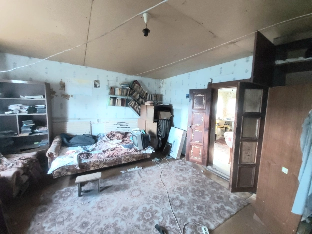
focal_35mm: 12
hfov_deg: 110.5
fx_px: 108
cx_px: 156
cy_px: 117
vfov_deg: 94.5
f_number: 2.2
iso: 640
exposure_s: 1/20
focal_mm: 1.42
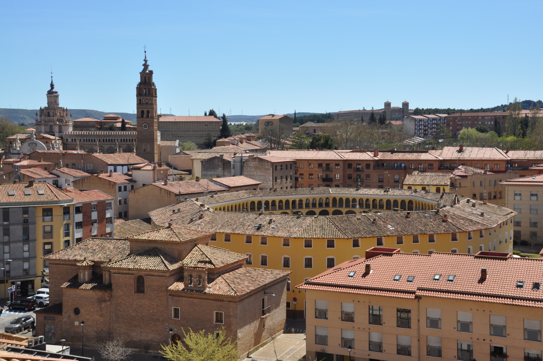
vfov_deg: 28.0
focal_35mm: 48
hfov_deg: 41.2
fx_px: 723
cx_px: 272
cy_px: 180
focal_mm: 32
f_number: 9
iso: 200
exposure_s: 1/320
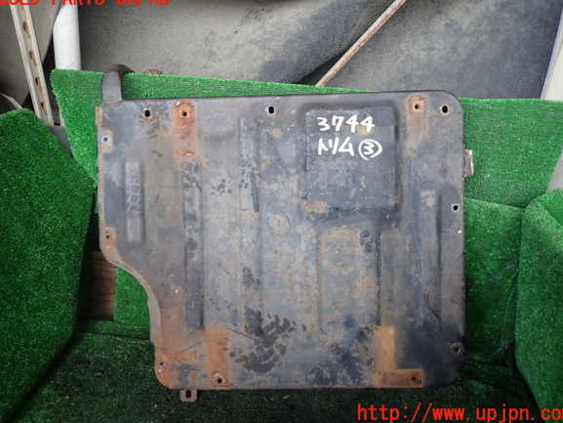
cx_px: 285
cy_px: 206
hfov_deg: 67.3
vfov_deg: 53.1
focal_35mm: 26
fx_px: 423
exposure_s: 1/60
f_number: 2
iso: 100
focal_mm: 4.5
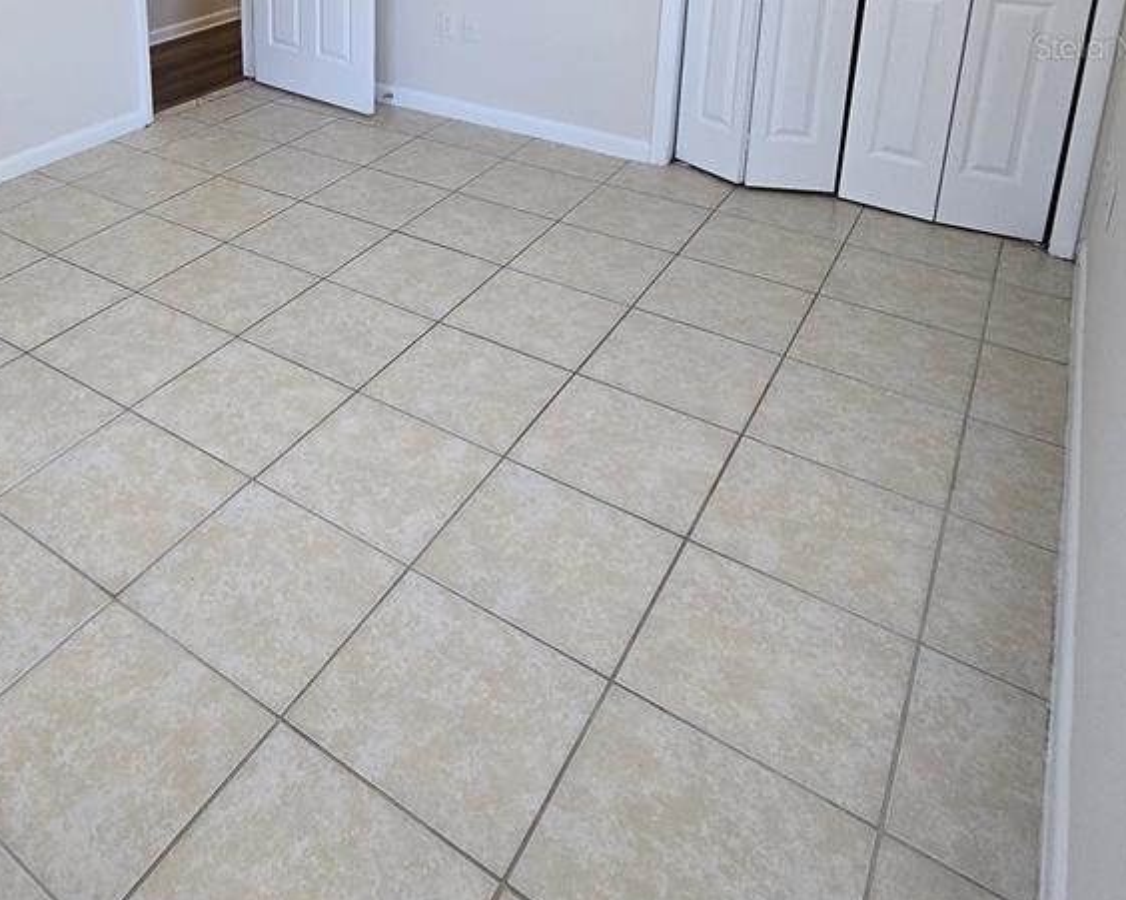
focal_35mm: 27
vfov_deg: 46.4
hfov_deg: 60.5
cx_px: 278
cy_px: 46
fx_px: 900
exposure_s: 1/60
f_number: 2.2
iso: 100
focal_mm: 2.2
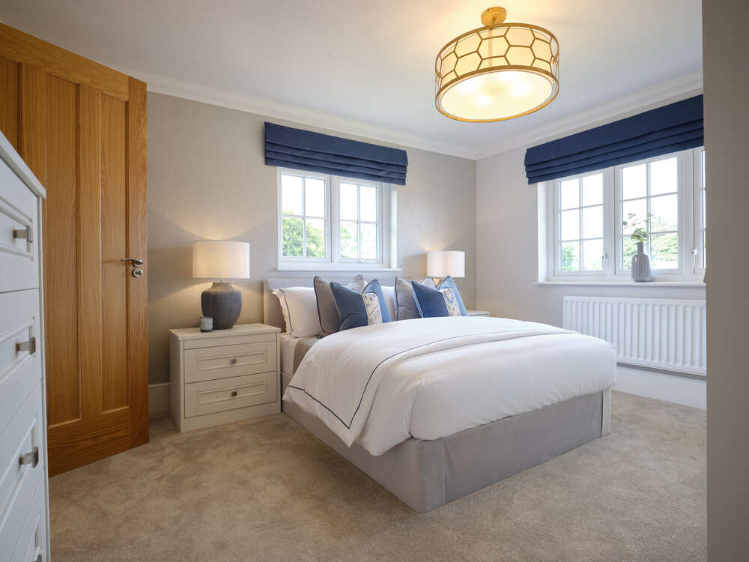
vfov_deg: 71.6
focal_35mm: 18
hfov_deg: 87.8
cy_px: 281
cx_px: 374
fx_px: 389
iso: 200
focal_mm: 23
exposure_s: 1/10
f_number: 8
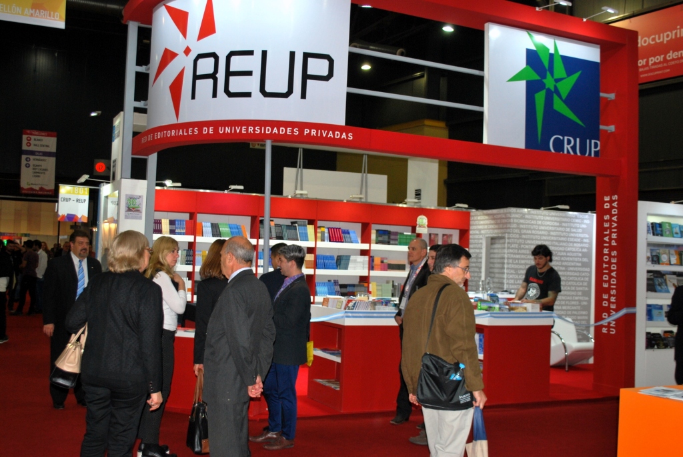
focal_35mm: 39
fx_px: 741
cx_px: 342
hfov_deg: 49.5
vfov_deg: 34.3
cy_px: 228
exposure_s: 1/60
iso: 220
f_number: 4.5
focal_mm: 26
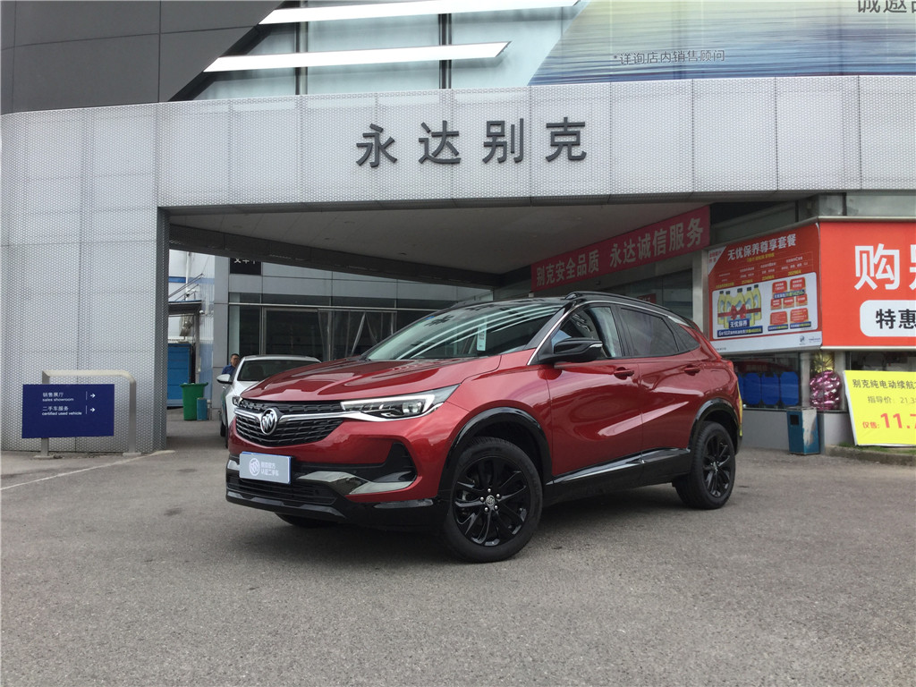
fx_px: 820
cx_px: 458
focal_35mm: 31
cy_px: 344
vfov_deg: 45.4
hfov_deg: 58.4
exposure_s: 1/364
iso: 25
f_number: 2.4
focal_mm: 3.3
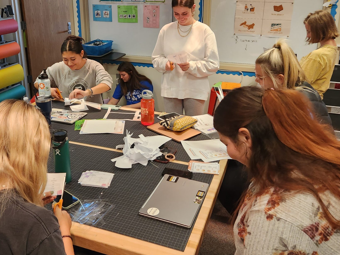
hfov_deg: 51.3
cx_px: 156
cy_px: 82
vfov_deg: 39.1
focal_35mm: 36
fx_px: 354
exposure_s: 1/120
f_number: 1.8
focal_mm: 5.4
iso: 320
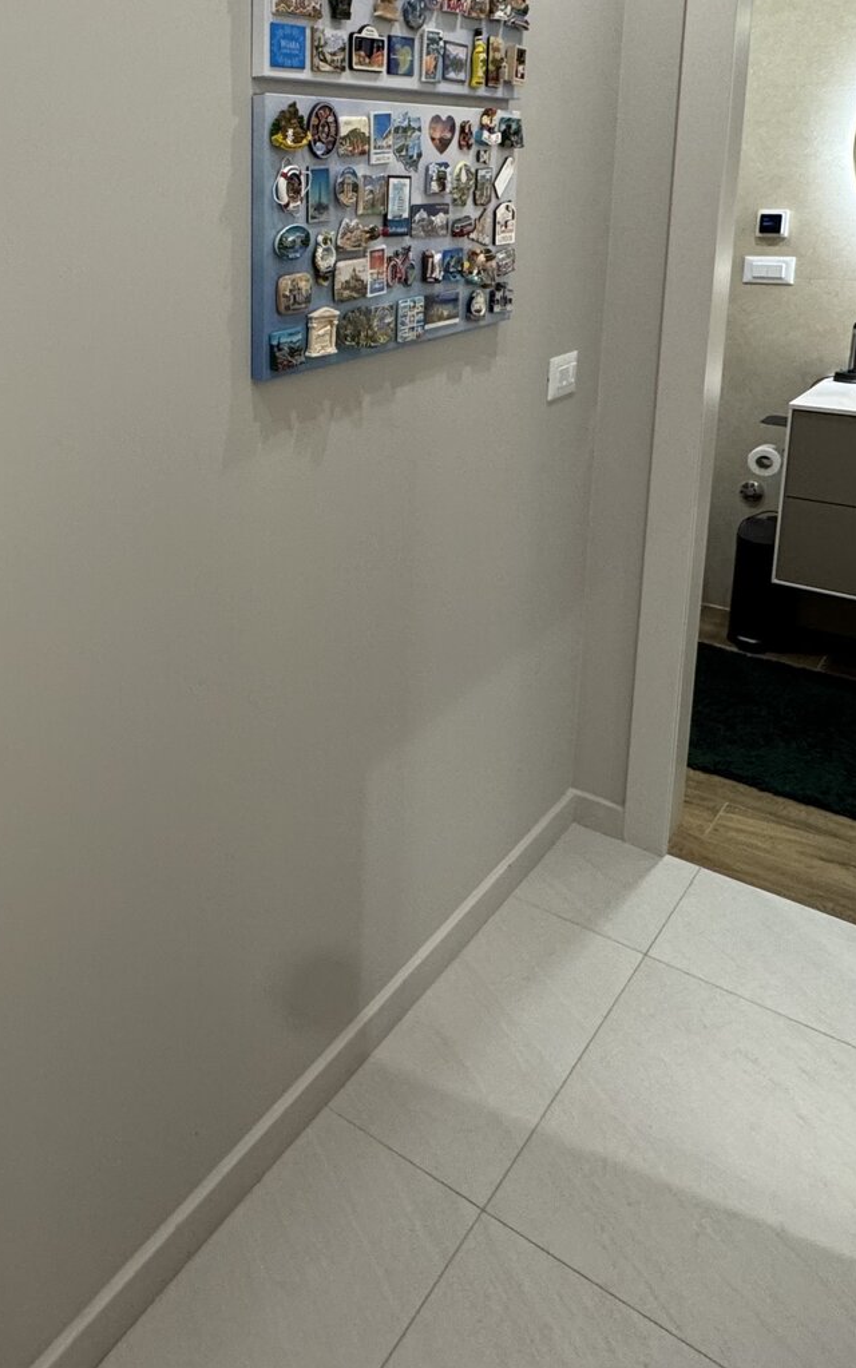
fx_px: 1082
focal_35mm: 29
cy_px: 393
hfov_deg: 39.9
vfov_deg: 62.0
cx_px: 79
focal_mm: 2.22
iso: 160
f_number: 2.2
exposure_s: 1/50
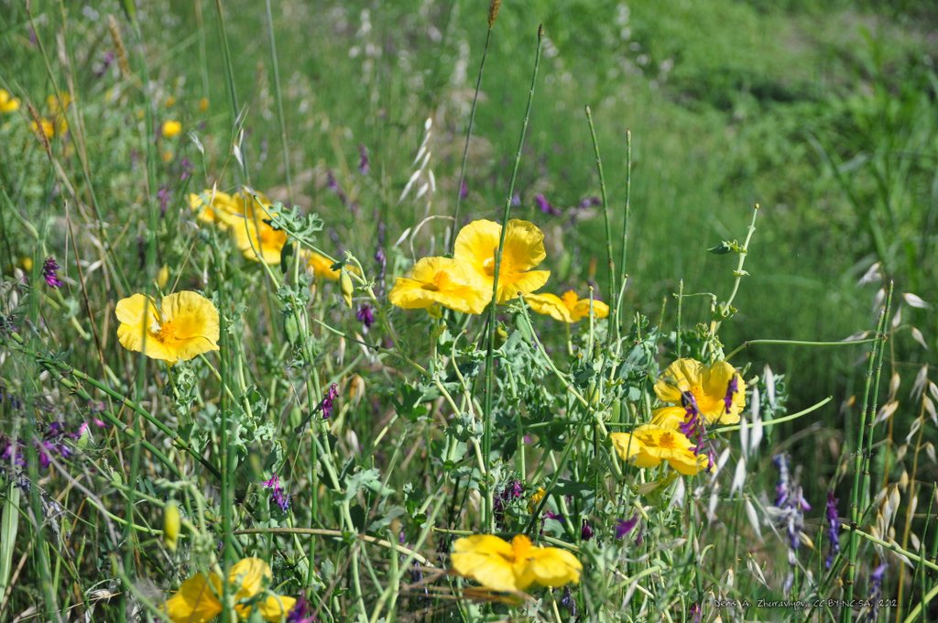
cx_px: 469
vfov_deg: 18.1
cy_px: 312
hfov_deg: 27.0
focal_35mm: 75
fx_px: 1952
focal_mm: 50
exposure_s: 1/320
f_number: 4.8
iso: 200
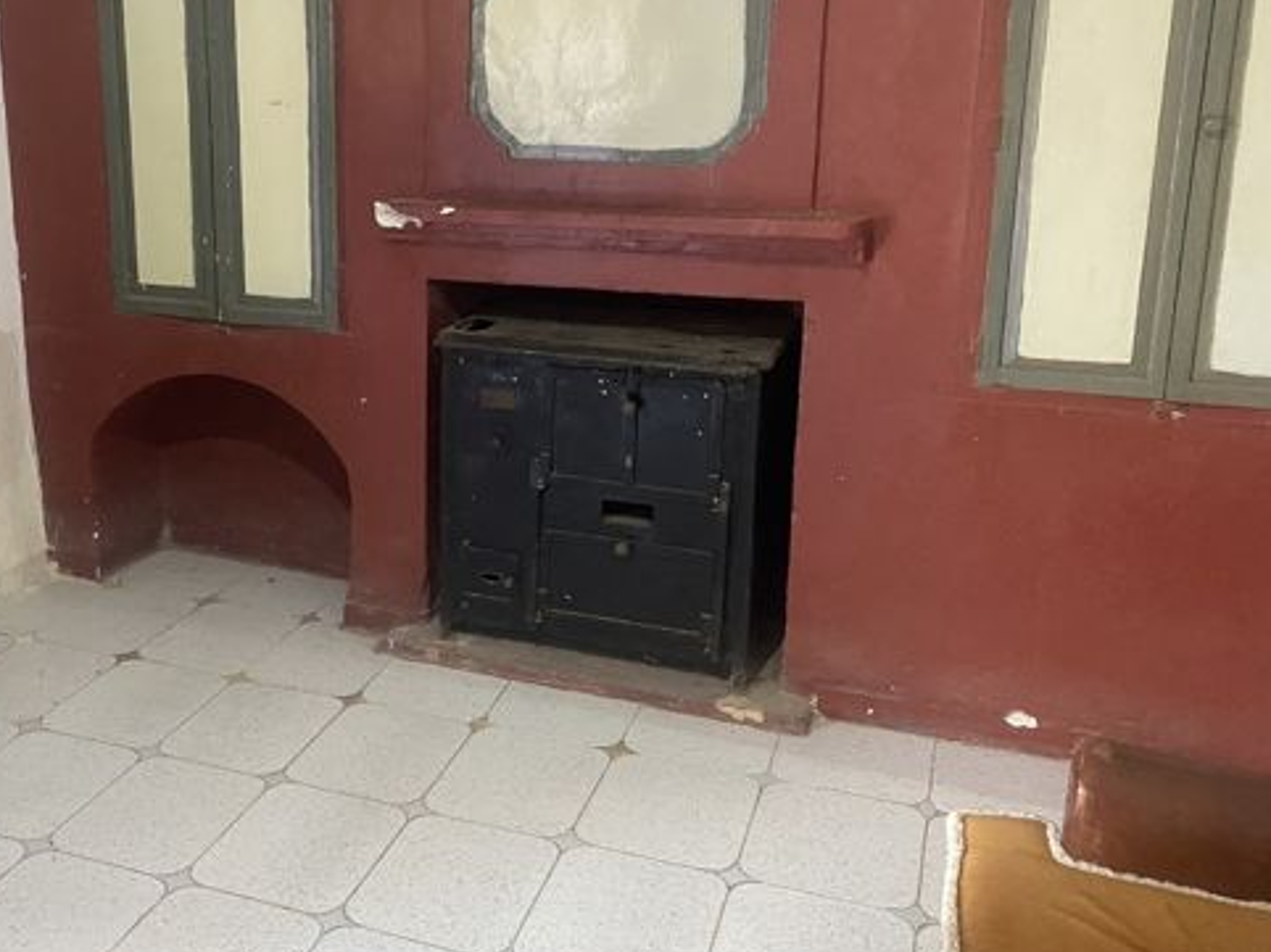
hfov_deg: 47.5
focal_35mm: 38
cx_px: 347
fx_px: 1395
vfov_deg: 37.5
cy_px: 377
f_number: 1.8
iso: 500
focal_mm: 4.25
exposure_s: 1/25
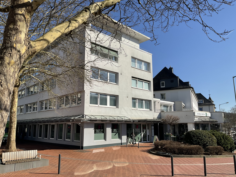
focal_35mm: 29
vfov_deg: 48.2
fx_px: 198
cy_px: 88
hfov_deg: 61.7
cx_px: 118
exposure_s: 1/2427
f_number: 1.8
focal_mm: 3
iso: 16
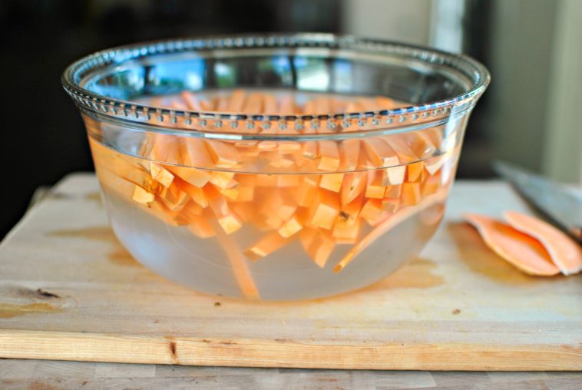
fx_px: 850
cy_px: 195
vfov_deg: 25.8
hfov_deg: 37.8
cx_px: 291
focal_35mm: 52
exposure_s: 1/250
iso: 200
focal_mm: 35
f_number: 2.2
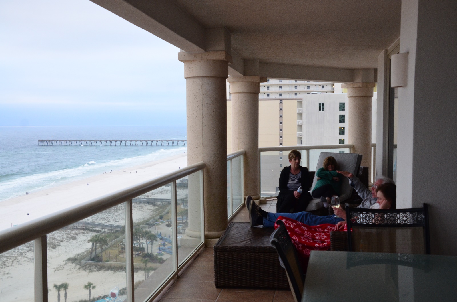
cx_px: 228
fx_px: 513
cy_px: 151
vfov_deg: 32.9
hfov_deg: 48.0
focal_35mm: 40
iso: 1000
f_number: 5.6
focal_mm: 27
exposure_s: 1/125
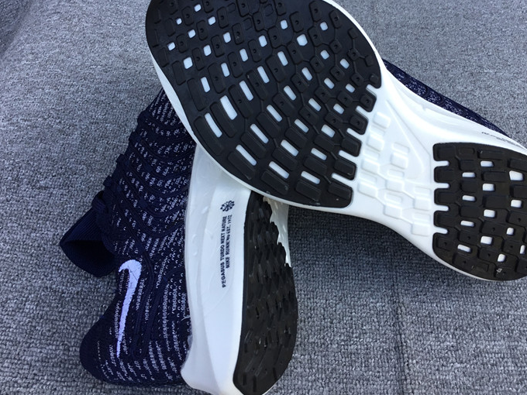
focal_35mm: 41
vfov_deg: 34.9
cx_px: 292
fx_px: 624
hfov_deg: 45.7
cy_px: 142
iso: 25
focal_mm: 3.3
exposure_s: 1/111
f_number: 2.4
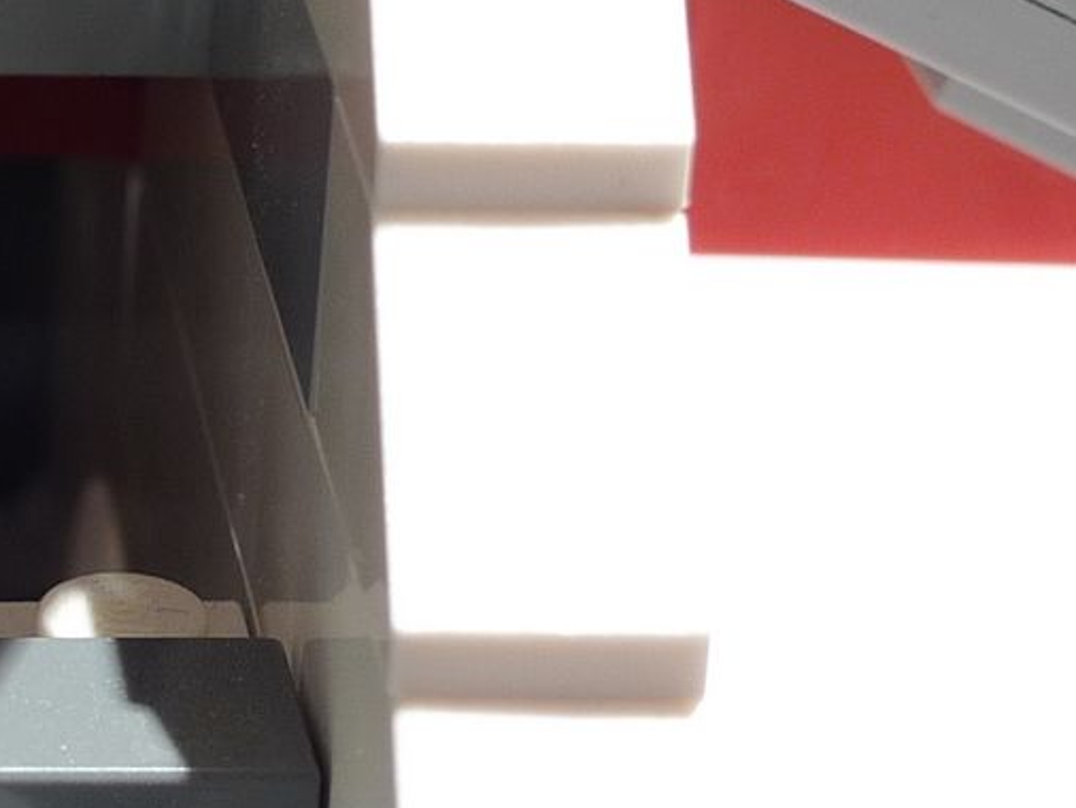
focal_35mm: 173
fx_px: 5380
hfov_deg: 11.2
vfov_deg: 8.6
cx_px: -281
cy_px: 247
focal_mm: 10.2
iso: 80
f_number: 4.5
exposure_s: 1
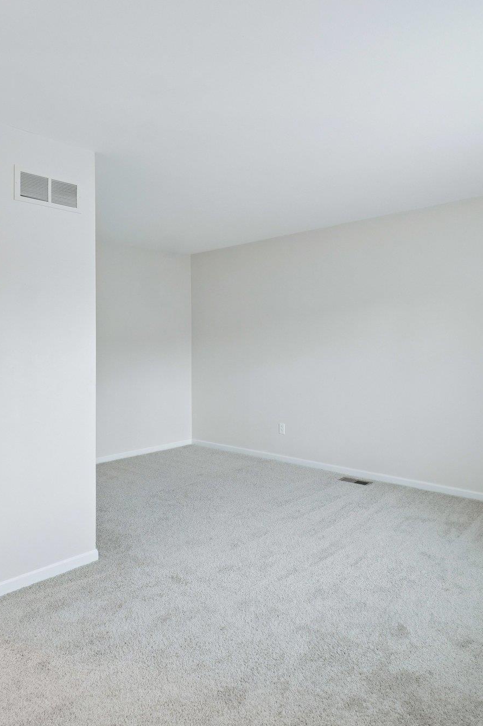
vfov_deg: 76.1
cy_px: 359
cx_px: 219
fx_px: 463
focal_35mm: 23
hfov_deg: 55.0
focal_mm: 10
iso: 400
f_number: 8
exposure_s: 1/6
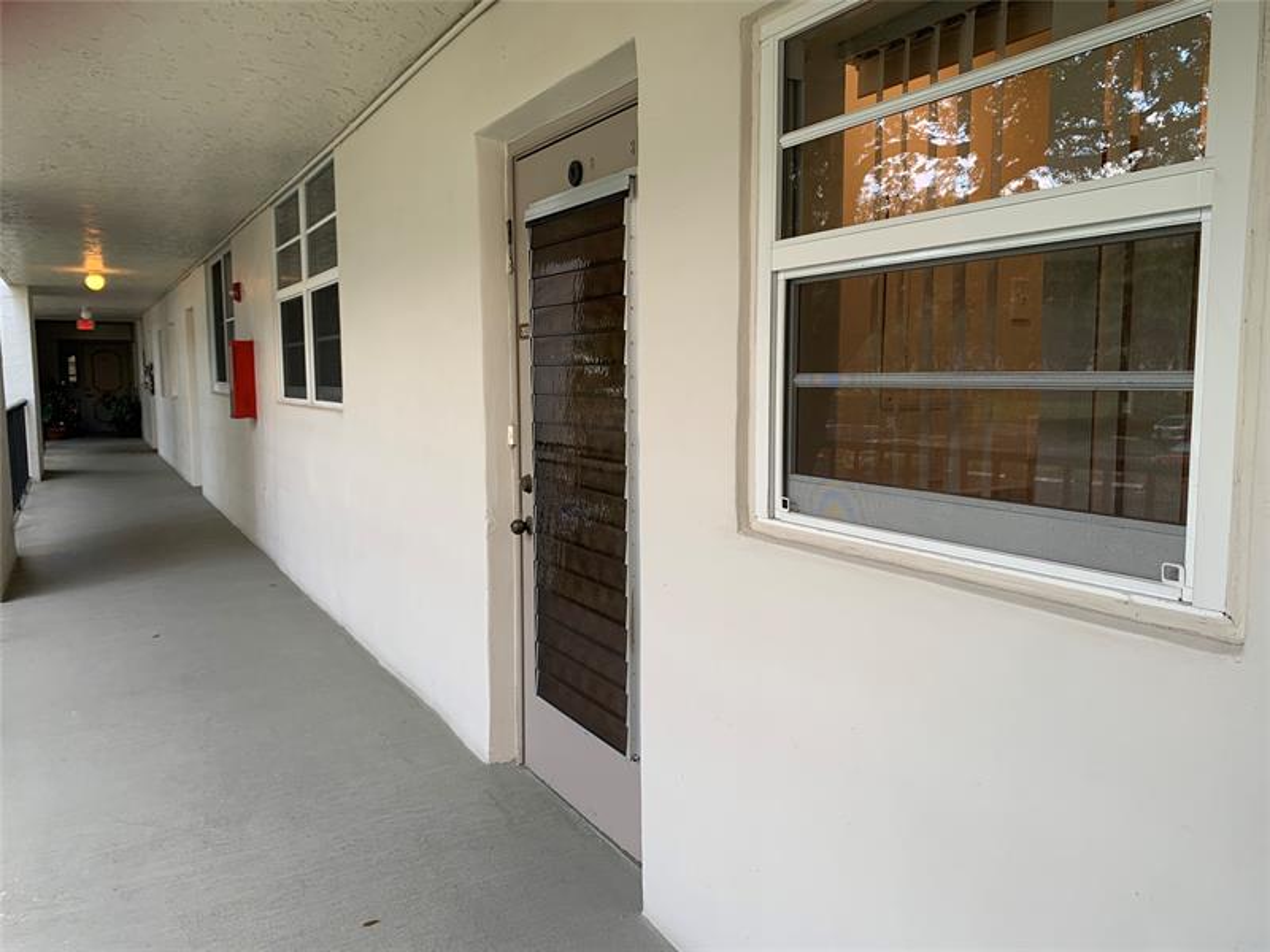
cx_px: 635
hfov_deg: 67.3
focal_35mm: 26
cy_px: 476
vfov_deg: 53.1
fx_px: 954
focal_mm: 4.25
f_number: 1.8
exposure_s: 1/121
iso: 64
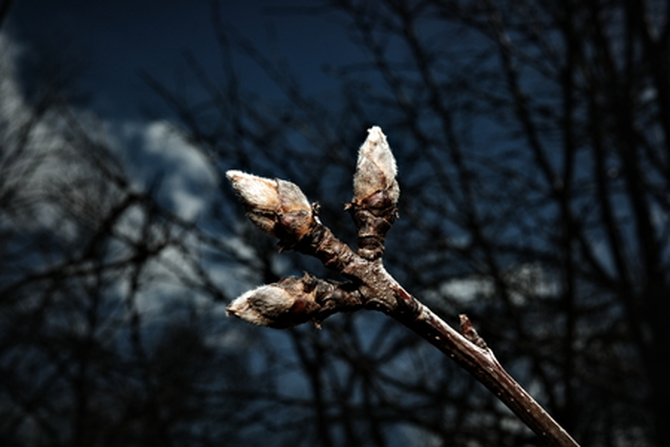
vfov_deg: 33.4
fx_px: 744
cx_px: 335
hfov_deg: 48.5
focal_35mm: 40
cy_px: 224
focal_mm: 26
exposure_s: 1/250
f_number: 16
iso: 100
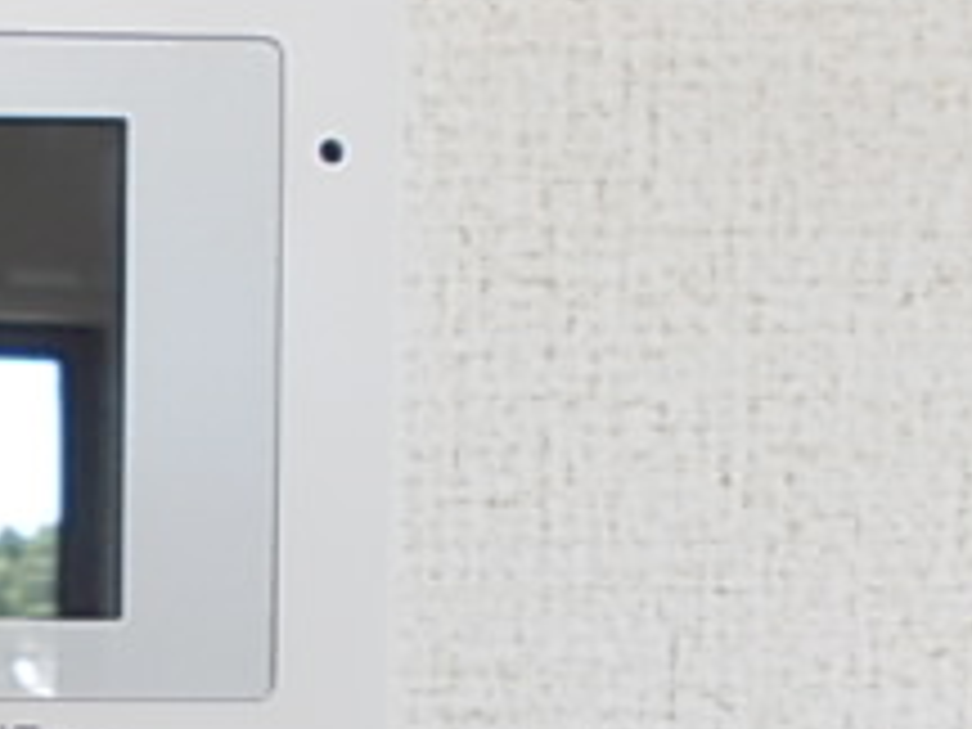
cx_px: -261
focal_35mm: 83
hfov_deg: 21.5
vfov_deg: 17.3
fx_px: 2331
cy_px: 760
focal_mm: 4
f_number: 2.7
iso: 80
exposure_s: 1/25
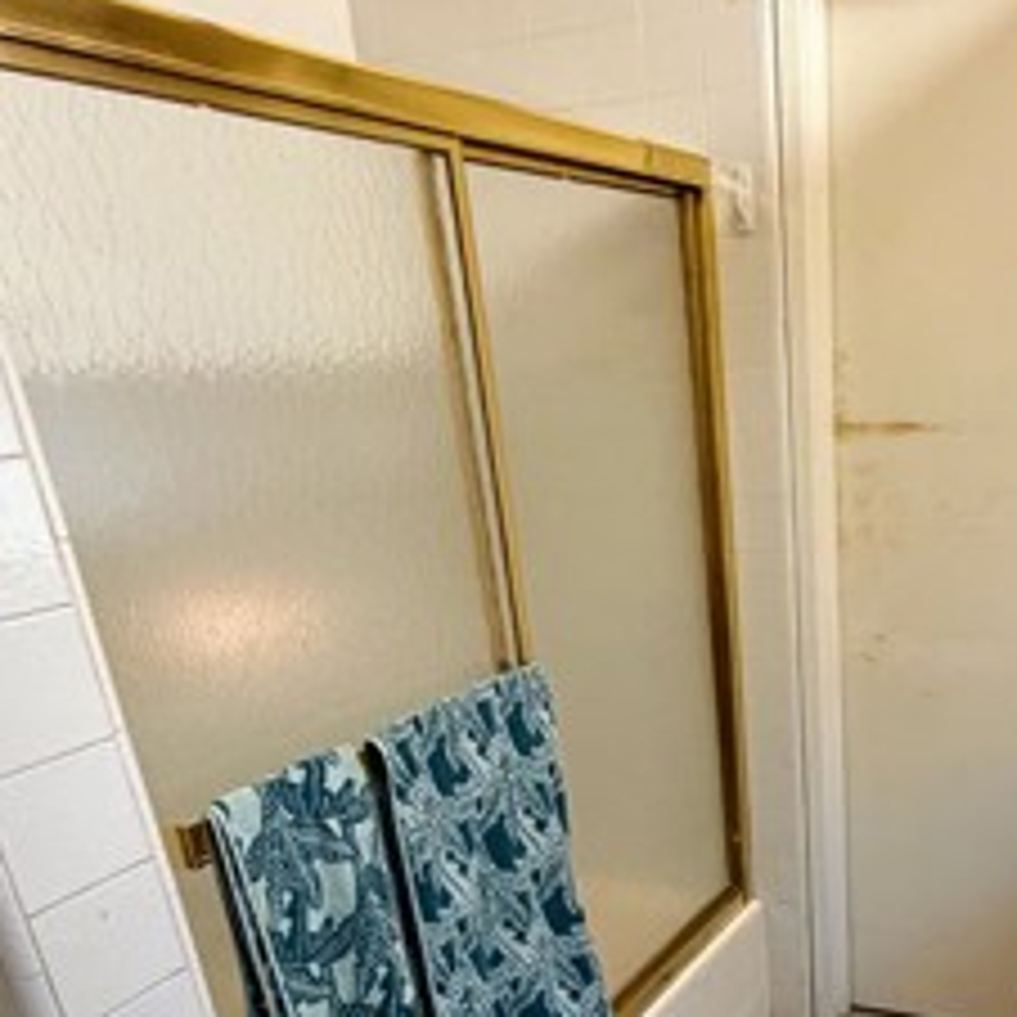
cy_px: 914
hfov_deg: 45.3
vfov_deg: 43.2
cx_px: 788
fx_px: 1163
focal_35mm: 35
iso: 400
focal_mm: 2.22
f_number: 2.2
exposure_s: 1/60
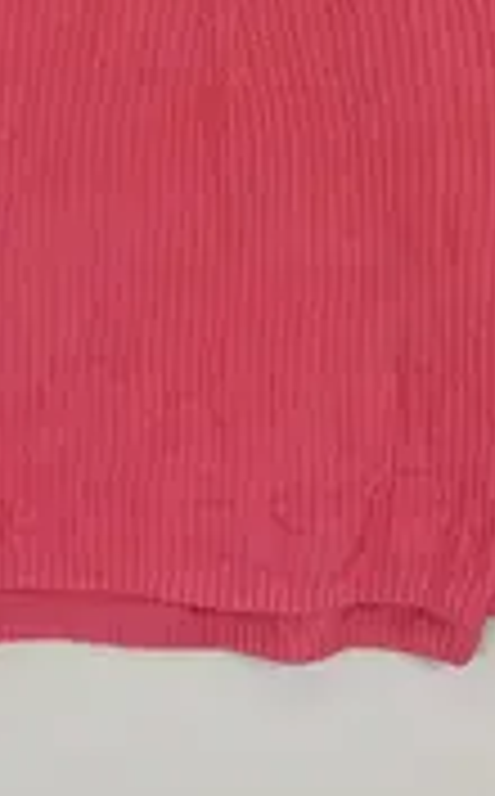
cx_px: 225
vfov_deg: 29.0
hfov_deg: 19.3
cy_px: 27
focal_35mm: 67
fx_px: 1452
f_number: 1.8
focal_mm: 4.22
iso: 80
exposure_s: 1/100
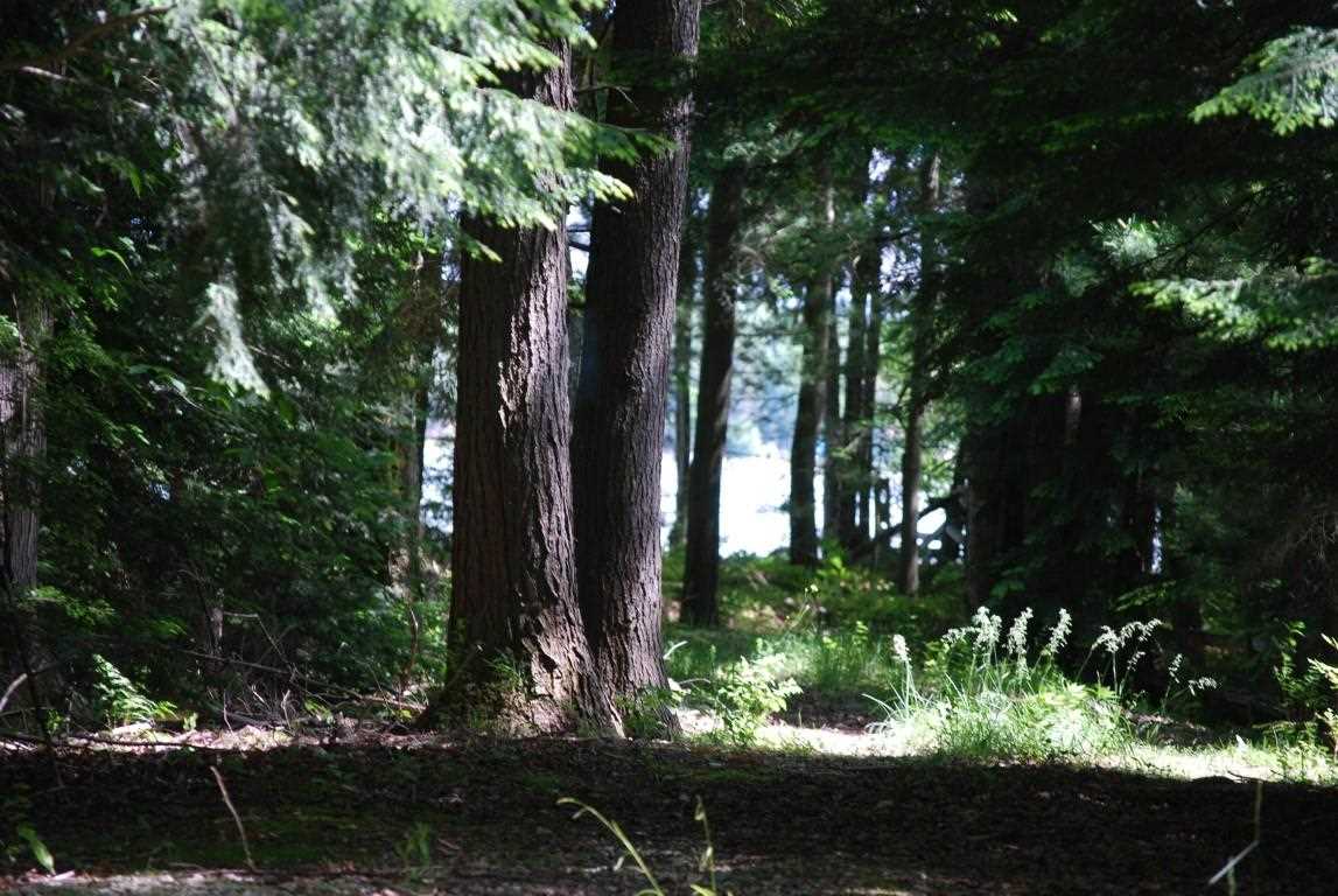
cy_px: 448
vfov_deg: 7.5
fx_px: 6810
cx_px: 669
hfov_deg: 11.2
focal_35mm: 183
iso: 360
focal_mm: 122
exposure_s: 1/125
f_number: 5
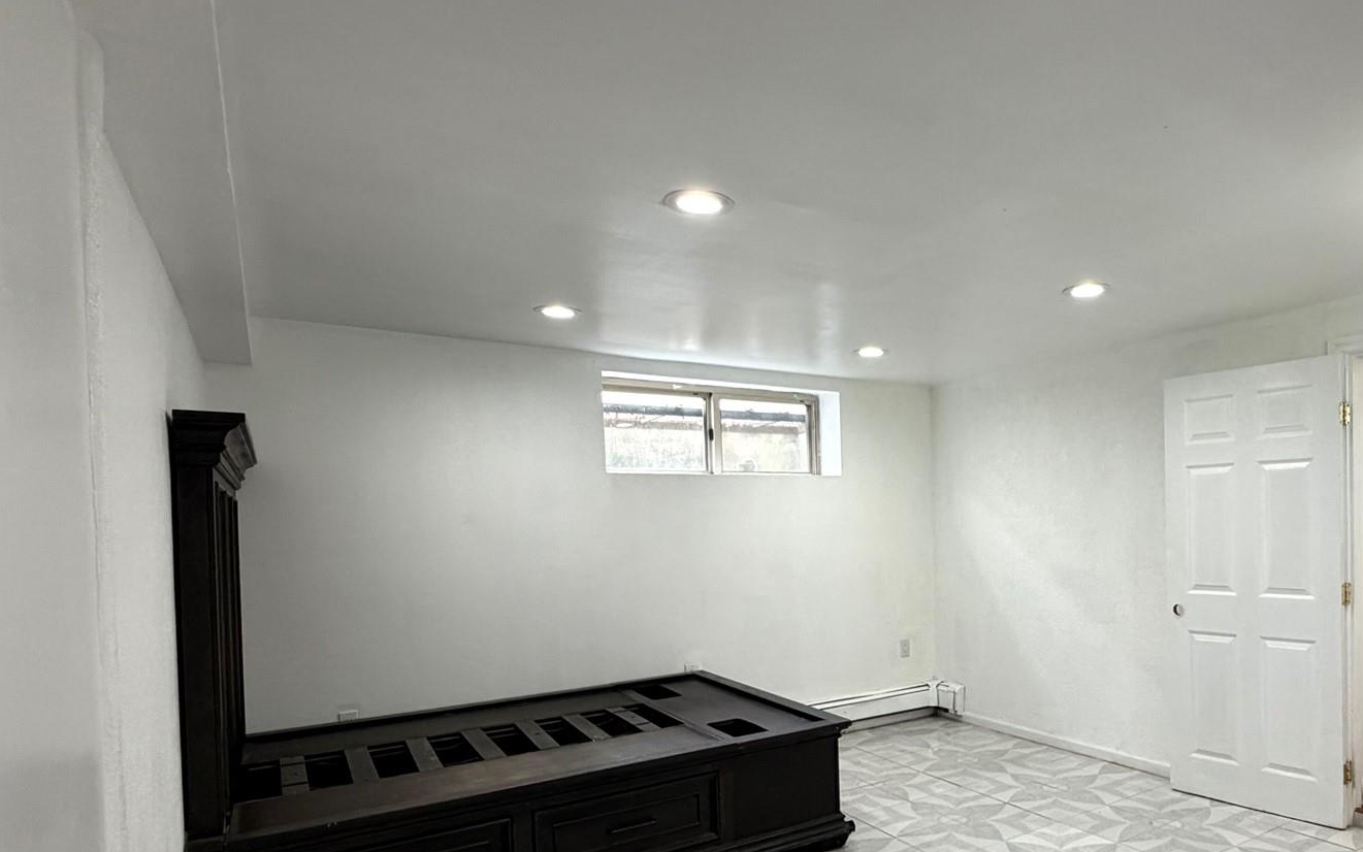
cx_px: 923
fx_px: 854
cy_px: 537
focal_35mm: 23
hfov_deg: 74.4
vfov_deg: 52.4
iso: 200
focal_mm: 2.22
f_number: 2.2
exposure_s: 1/120
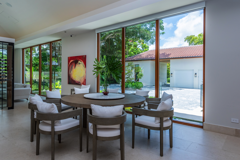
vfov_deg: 53.1
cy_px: 74
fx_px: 160
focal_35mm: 24
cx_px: 111
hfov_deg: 73.6
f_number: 9
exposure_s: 1/200
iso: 320
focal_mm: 22
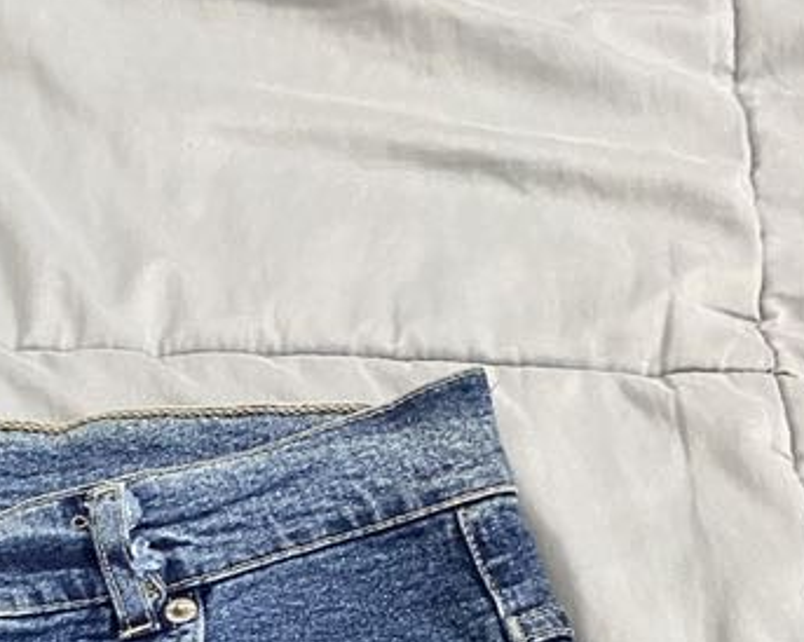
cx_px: -127
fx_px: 1903
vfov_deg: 16.5
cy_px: 1097
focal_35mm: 80
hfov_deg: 22.3
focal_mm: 4.25
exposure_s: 1/25
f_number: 1.8
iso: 500
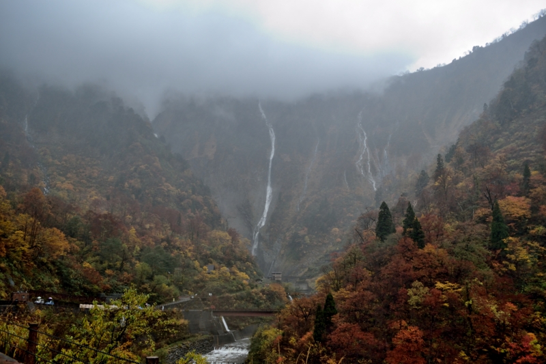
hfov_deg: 67.4
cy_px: 182
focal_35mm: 27
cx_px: 273
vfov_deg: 47.9
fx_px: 409
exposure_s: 1/100
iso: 400
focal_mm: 18
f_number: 5
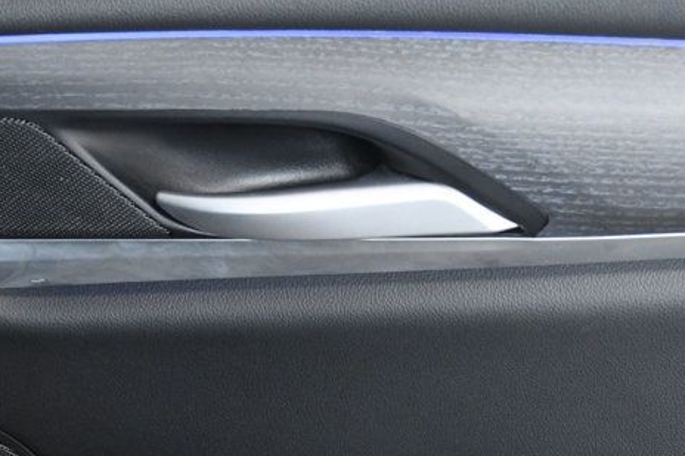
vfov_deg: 9.8
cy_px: 475
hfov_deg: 14.7
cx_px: 515
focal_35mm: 139
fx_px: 2644
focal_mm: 42
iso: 2500
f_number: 5.6
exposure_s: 1/125
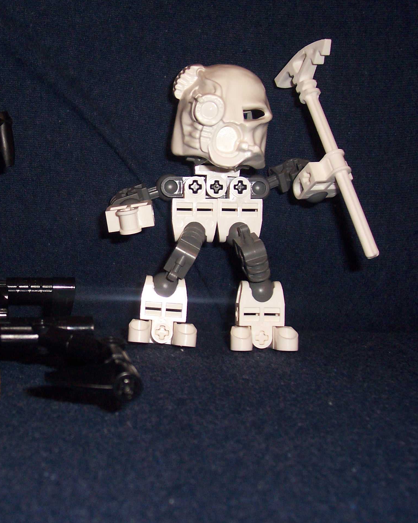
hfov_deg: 27.0
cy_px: 260
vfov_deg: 34.1
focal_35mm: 55
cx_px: 72
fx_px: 850
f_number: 3
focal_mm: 7
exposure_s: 1/60
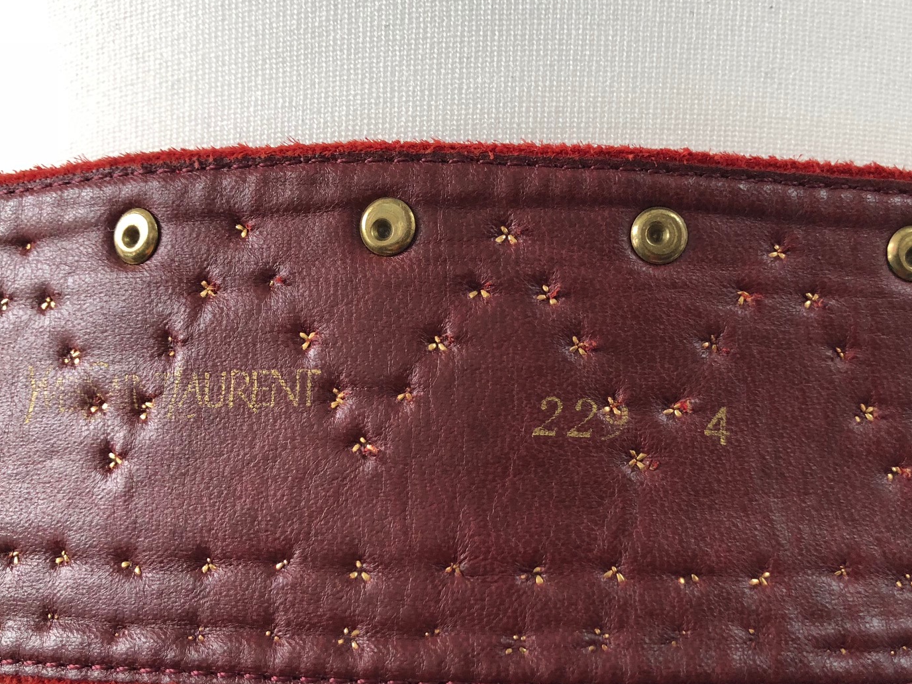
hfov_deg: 45.5
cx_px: 556
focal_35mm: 41
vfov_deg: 35.1
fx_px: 1080
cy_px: 374
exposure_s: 1/40
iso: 25
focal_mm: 3.99
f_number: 1.8
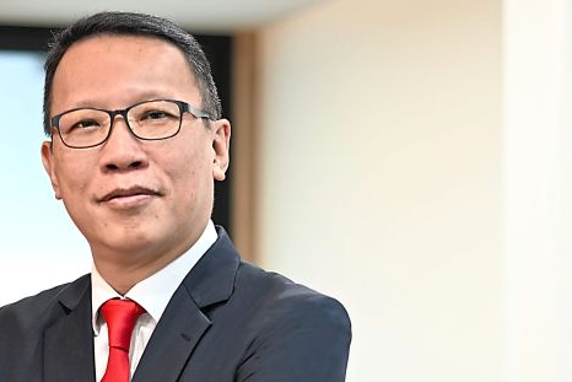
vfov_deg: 10.2
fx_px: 2114
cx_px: 131
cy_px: 462
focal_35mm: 133
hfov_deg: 15.3
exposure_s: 1/80
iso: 360
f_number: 2
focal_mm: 50
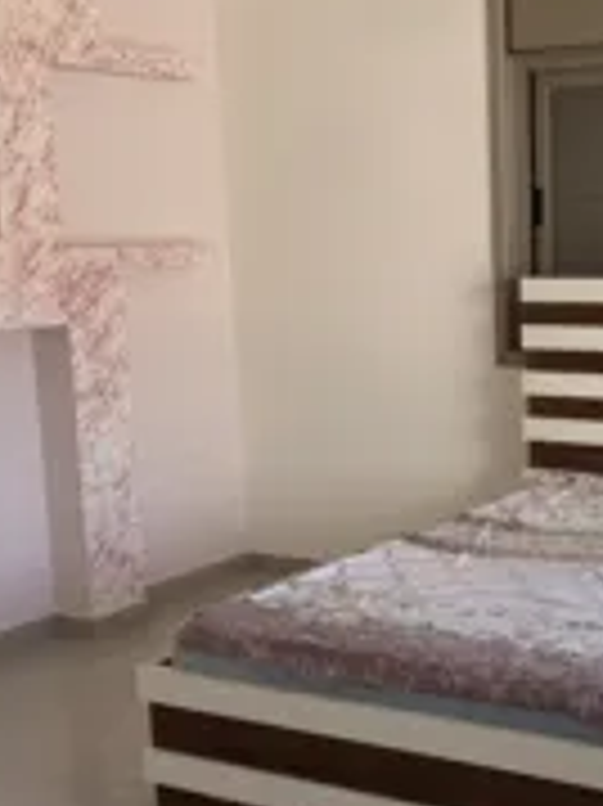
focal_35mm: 58
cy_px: 513
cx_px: 536
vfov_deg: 33.1
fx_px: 1349
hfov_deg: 24.5
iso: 100
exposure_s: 1/69
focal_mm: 4.25
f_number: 1.8
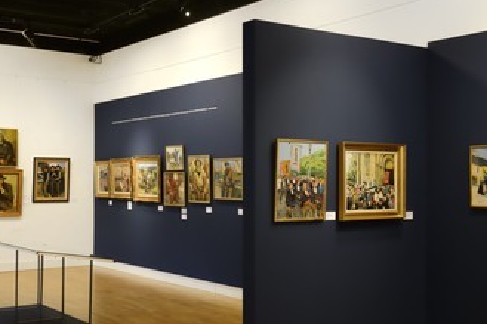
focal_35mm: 46
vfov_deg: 29.1
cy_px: 198
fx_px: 622
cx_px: 241
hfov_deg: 42.8
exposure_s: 1/60
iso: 1600
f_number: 4
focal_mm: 36
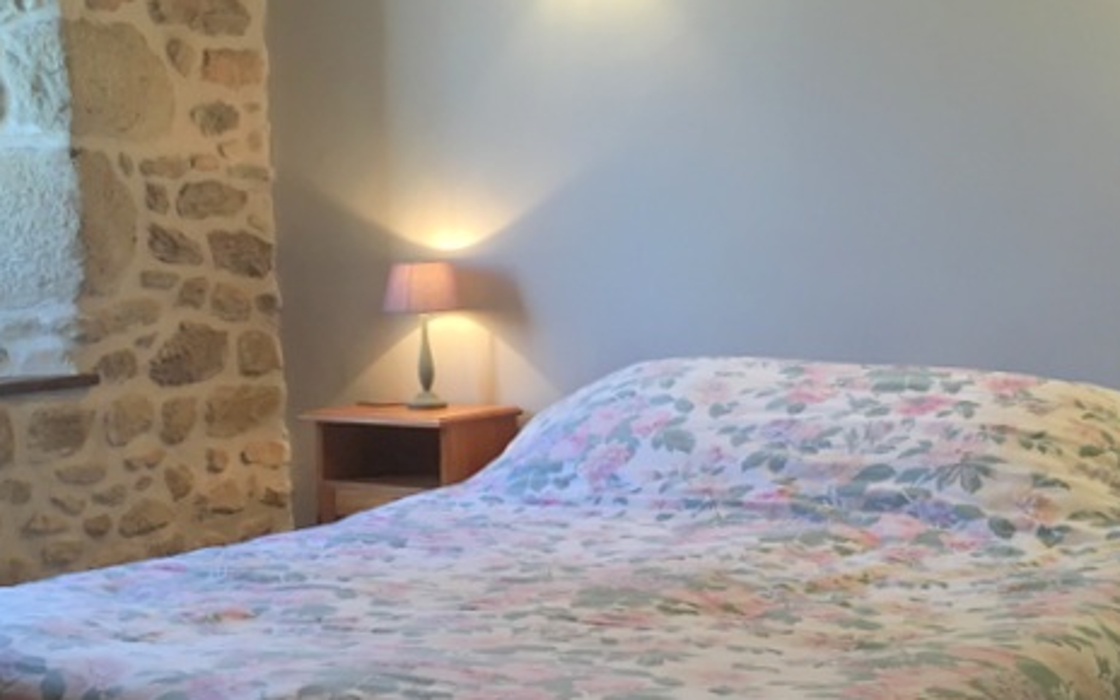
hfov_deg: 38.1
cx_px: 495
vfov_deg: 24.4
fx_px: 1618
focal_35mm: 53
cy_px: 432
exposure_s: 1/33
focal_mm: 4.15
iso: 80
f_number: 2.2
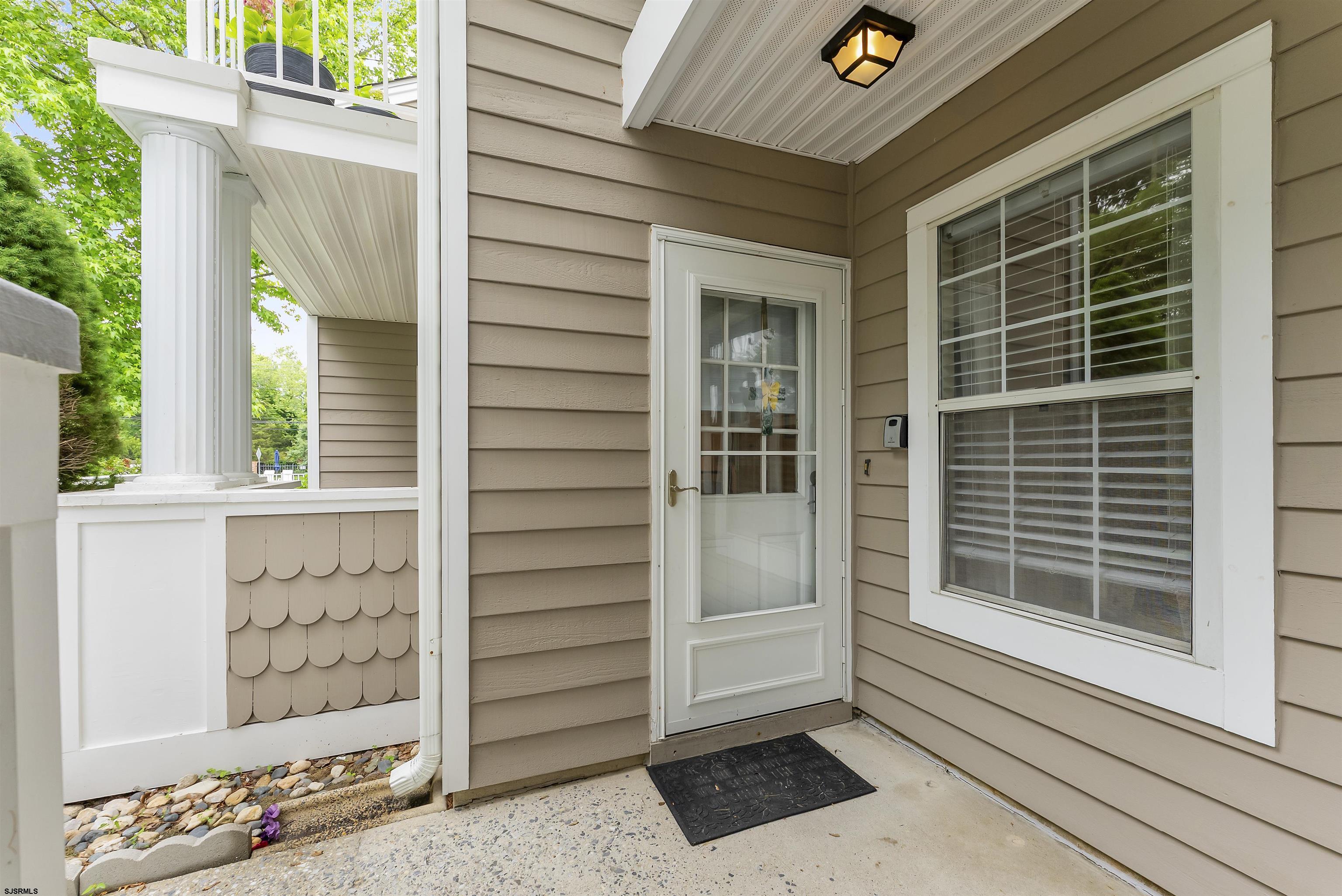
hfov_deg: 104.2
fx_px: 522
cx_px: 671
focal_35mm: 14
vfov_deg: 81.3
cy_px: 448
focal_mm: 14
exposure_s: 1/80
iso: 640
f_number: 7.1
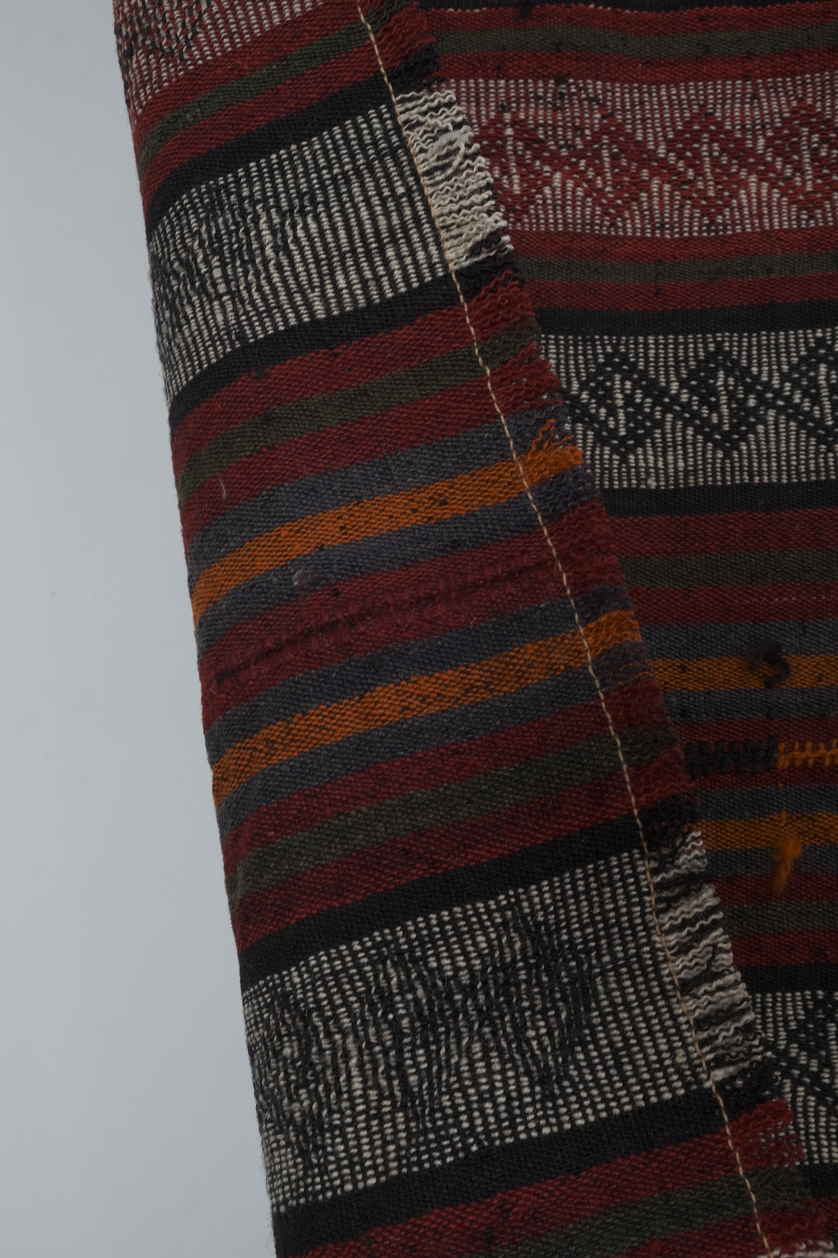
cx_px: 419
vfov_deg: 45.4
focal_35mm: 43
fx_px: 1501
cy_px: 629
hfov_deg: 31.2
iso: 160
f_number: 11
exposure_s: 1/160
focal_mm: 28.9
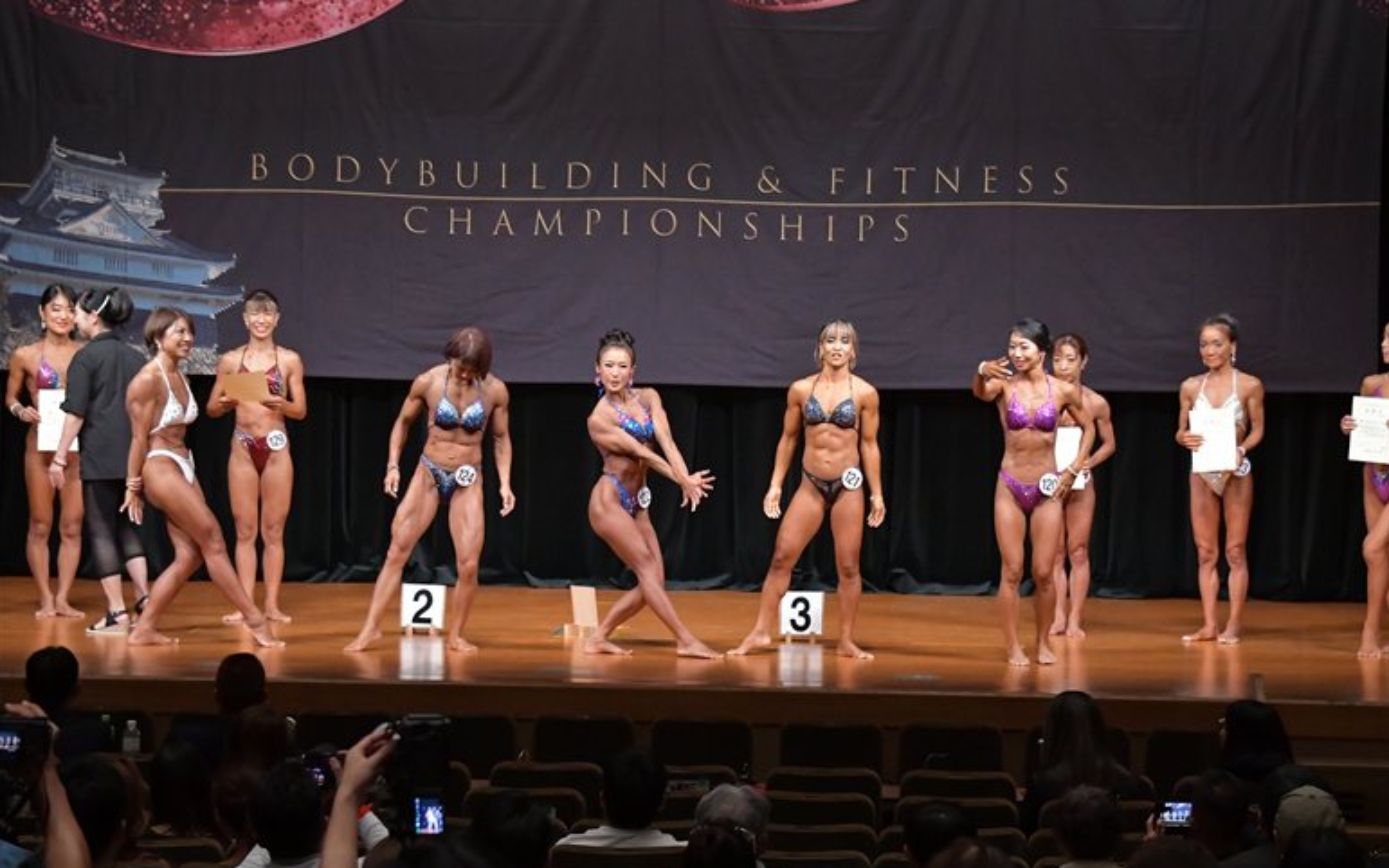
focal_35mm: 126
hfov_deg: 16.6
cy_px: 436
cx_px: 696
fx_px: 4770
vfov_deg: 10.4
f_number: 5.6
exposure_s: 1/400
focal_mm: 82
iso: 6400
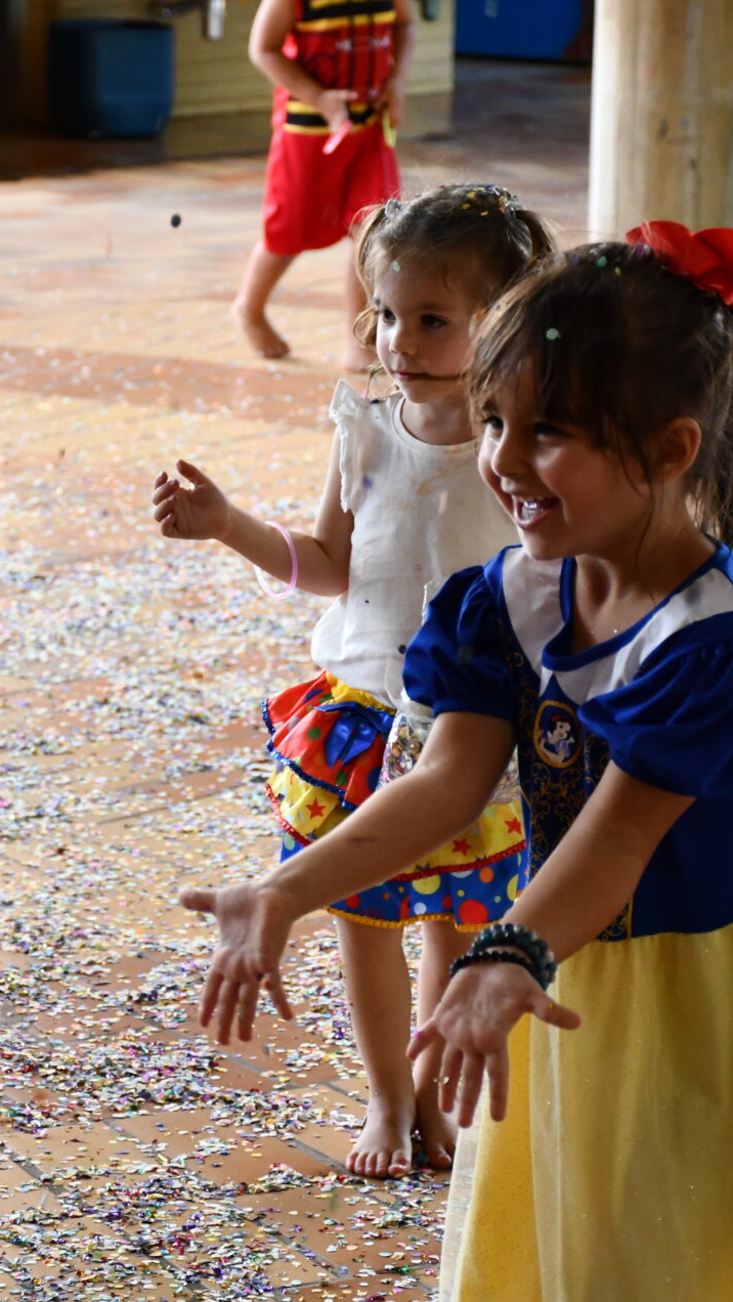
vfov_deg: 14.6
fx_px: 5077
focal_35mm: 147
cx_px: 223
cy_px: 649
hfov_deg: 8.3
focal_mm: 62
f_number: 5
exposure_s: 1/250
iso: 1800
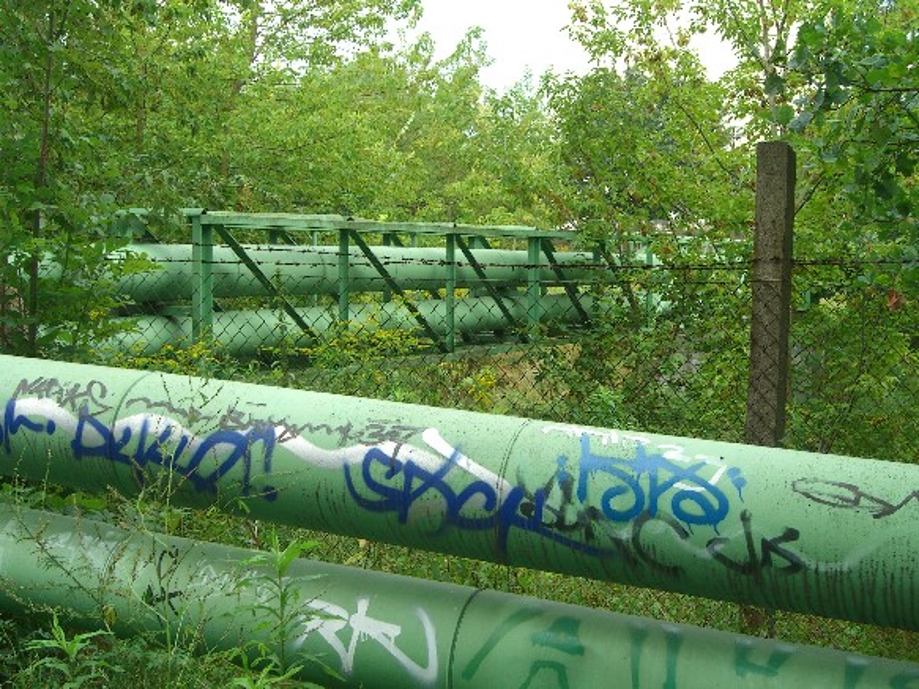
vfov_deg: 25.7
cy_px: 344
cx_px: 460
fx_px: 1513
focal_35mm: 57
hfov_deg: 33.8
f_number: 3.6
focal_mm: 11.8
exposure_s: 1/80
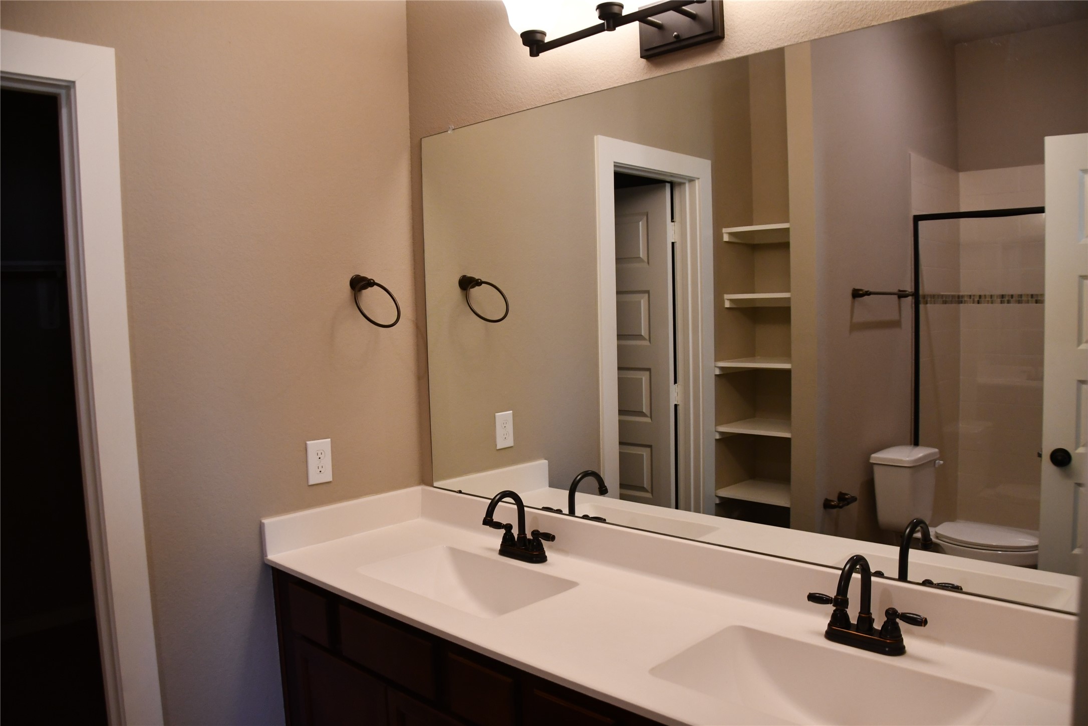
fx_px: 816
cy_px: 363
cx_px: 544
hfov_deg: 67.4
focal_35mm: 27
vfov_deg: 47.9
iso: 1250
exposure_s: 1/125
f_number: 3.5
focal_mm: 18
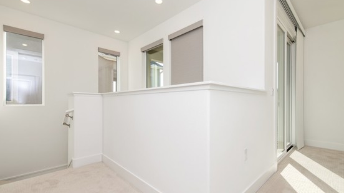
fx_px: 155
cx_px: 179
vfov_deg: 63.8
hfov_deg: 95.9
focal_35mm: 17
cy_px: 104
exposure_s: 1/125
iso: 140
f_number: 5.6
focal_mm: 14
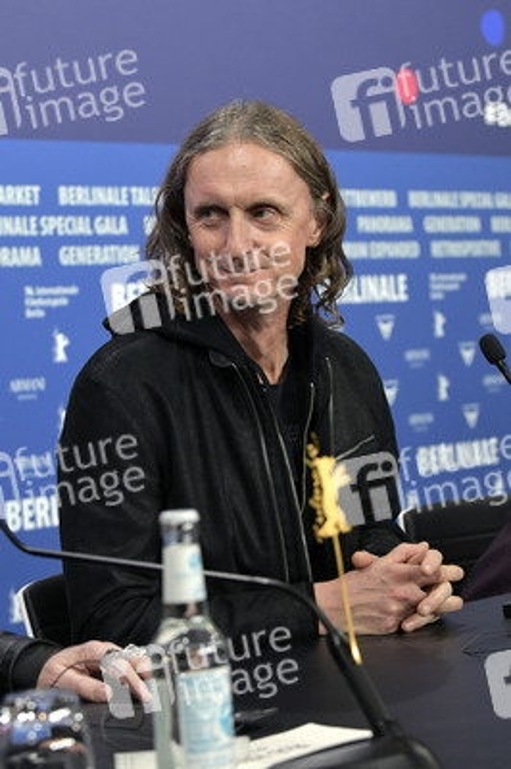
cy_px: 384
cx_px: 256
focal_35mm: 75
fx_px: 1600
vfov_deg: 27.0
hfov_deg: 18.2
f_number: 5.6
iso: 2000
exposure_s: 1/250
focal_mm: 75
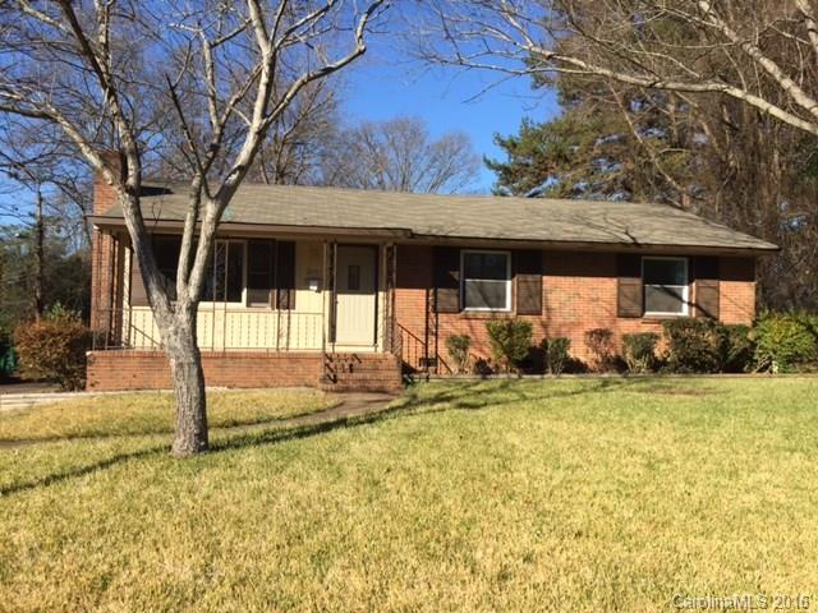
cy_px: 306
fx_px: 685
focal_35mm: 29
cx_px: 409
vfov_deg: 48.2
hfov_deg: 61.7
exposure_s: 1/1319
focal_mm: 4.15
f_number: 2.2
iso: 32
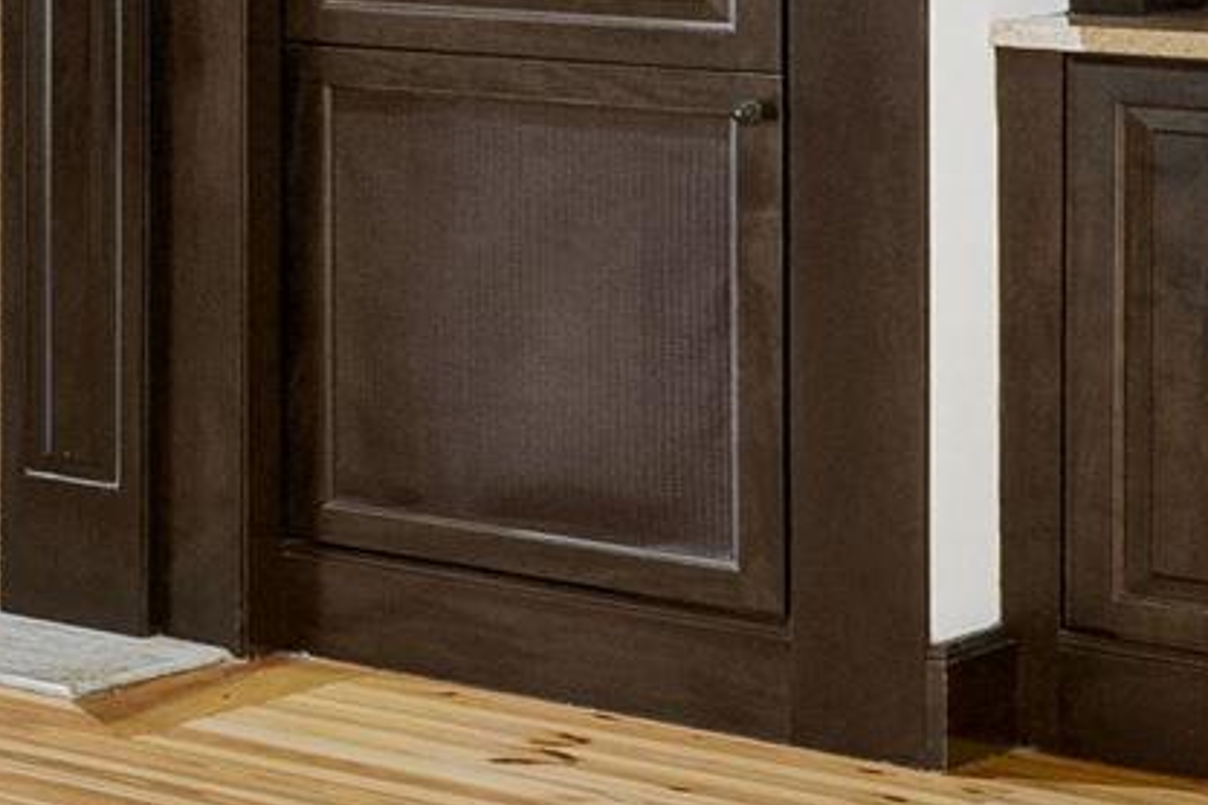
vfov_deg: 11.3
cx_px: -2097
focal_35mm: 118
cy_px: -290
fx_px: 3959
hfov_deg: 11.9
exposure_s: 1/13
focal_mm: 16
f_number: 11
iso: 500
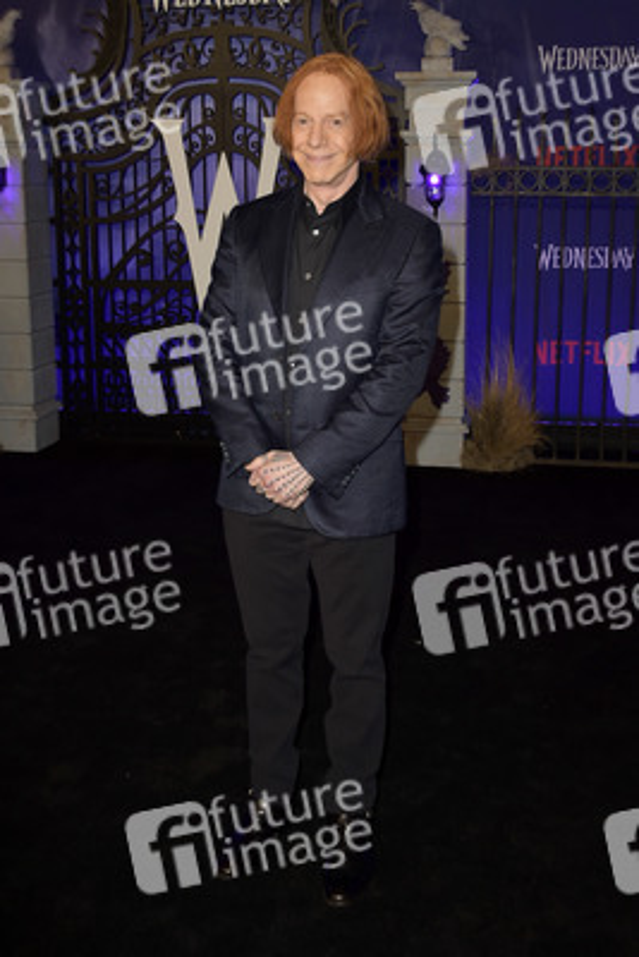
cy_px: 478
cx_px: 320
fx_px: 931
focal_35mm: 35
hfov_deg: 37.9
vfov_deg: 54.4
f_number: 6.3
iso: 640
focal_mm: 35
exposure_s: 1/250
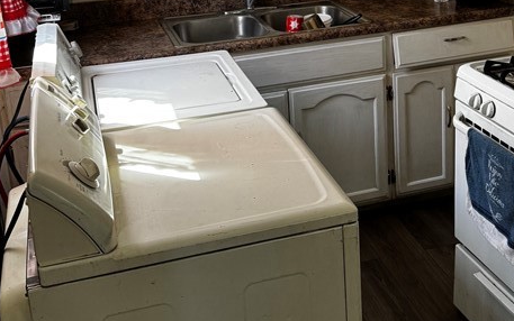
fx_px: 799
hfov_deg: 35.5
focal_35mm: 57
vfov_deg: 22.3
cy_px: 44
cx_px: 325
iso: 125
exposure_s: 1/121
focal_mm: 6.76
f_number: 1.78
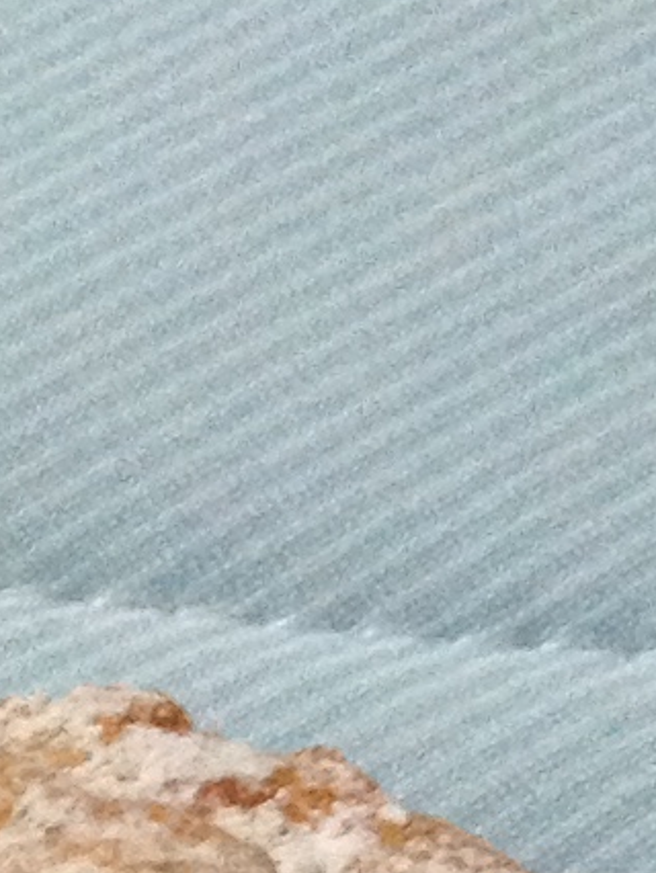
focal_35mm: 268
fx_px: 6765
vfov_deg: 6.9
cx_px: -1636
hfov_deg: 5.1
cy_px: 2154
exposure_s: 1/20
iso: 250
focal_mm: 4.28
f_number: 2.4
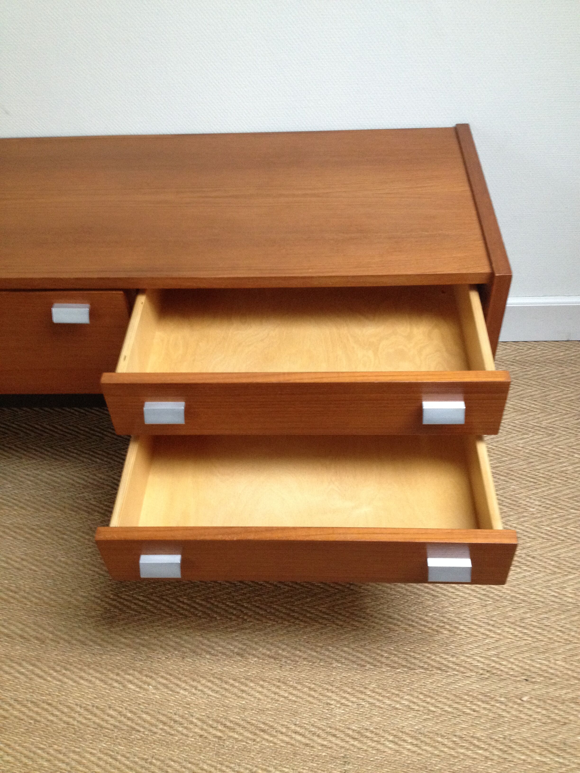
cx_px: 290
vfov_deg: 52.6
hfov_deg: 40.7
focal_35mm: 35
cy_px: 386
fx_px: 782
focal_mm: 4.28
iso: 200
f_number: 2.4
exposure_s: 1/20
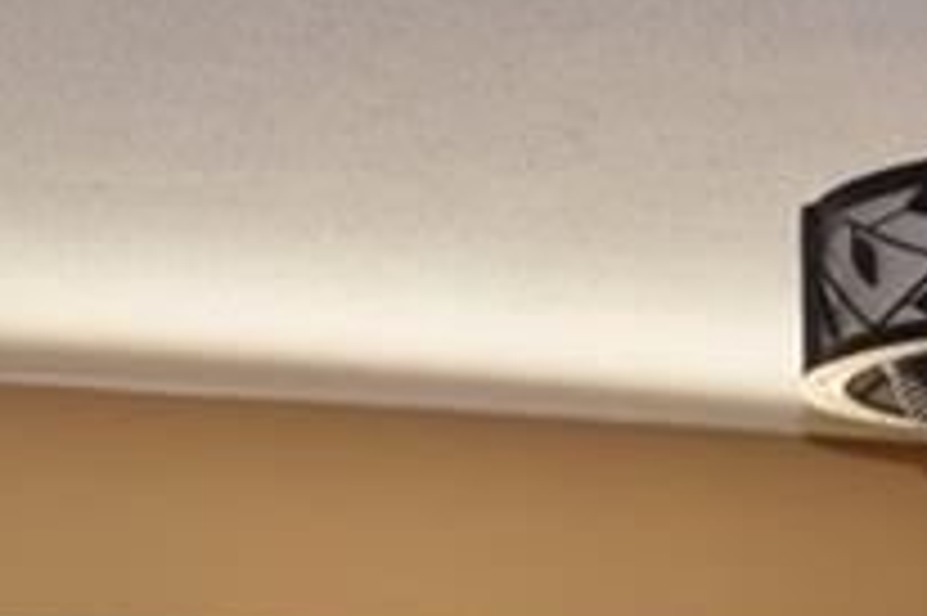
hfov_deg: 15.1
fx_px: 3448
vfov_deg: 9.4
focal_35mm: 134
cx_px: 922
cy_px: 1344
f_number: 5.6
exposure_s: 1/125
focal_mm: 18
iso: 640
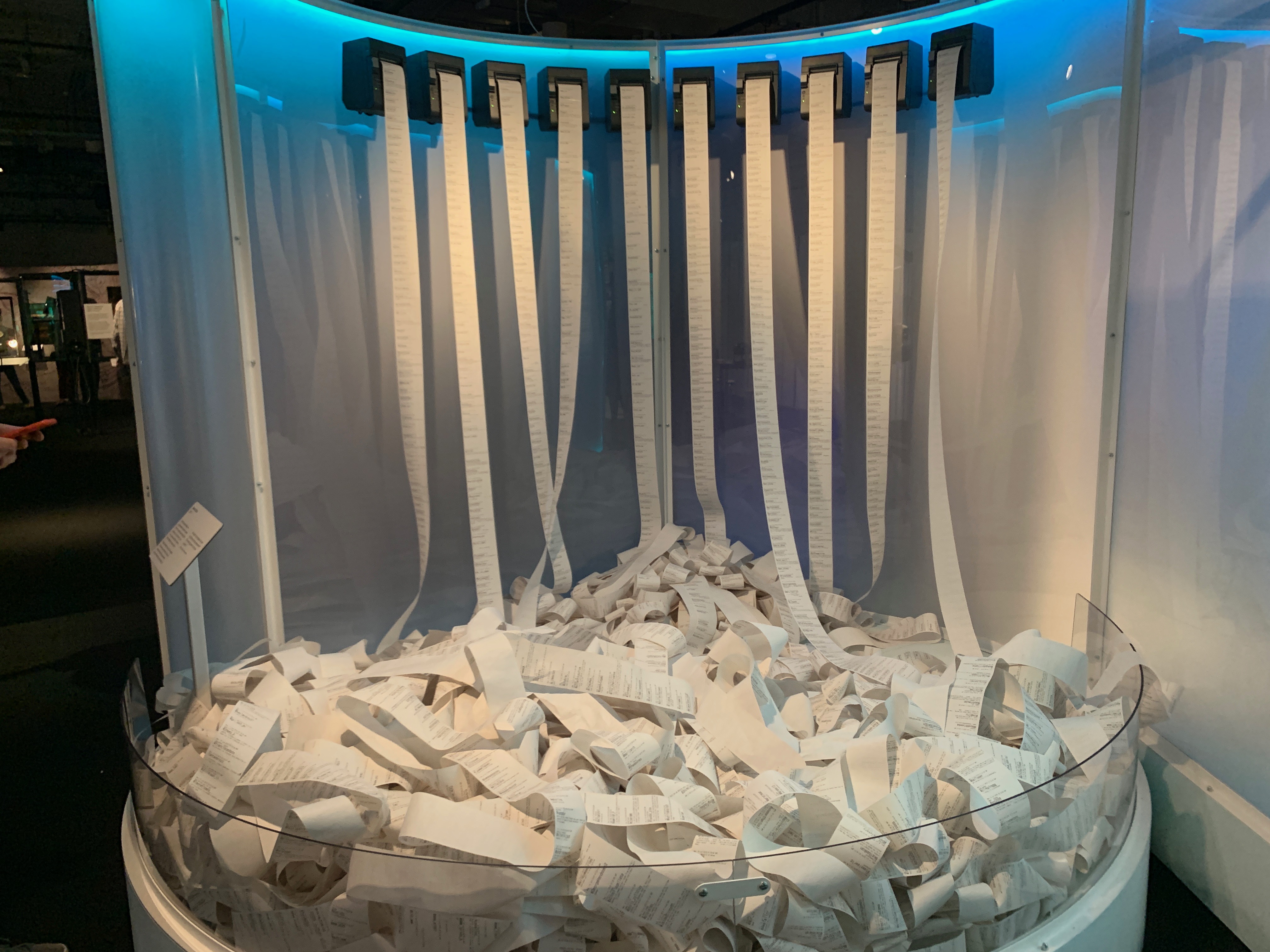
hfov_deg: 67.3
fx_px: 954
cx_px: 635
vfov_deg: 53.1
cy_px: 476
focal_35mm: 26
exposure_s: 1/50
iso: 250
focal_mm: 4.25
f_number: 1.8
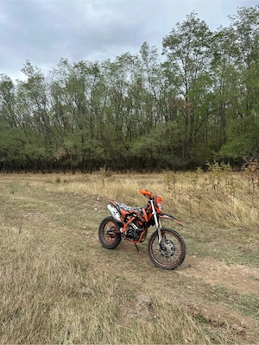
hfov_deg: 56.8
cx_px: 130
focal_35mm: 24
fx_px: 239
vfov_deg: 71.6
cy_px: 172
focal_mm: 6.86
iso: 80
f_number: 1.78
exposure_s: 1/2410
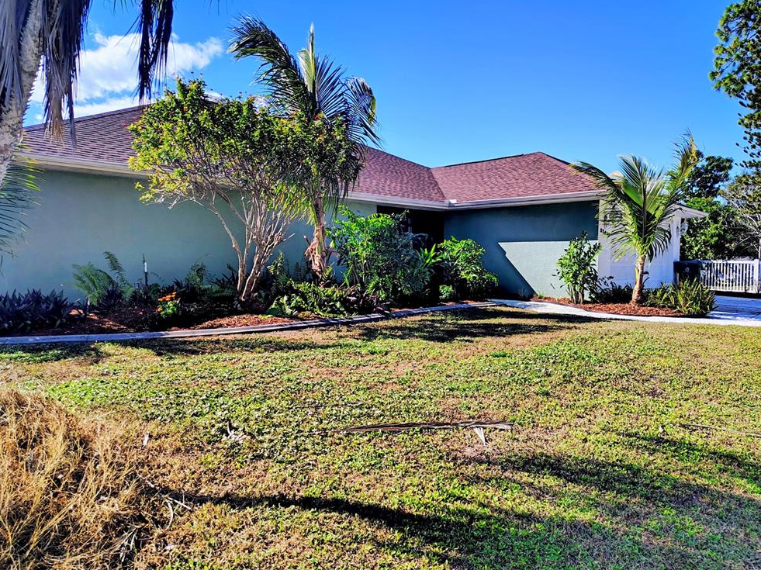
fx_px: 549
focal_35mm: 25
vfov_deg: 54.8
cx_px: 388
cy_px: 283
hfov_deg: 69.4
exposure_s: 1/597
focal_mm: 5.56
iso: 120
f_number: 1.8
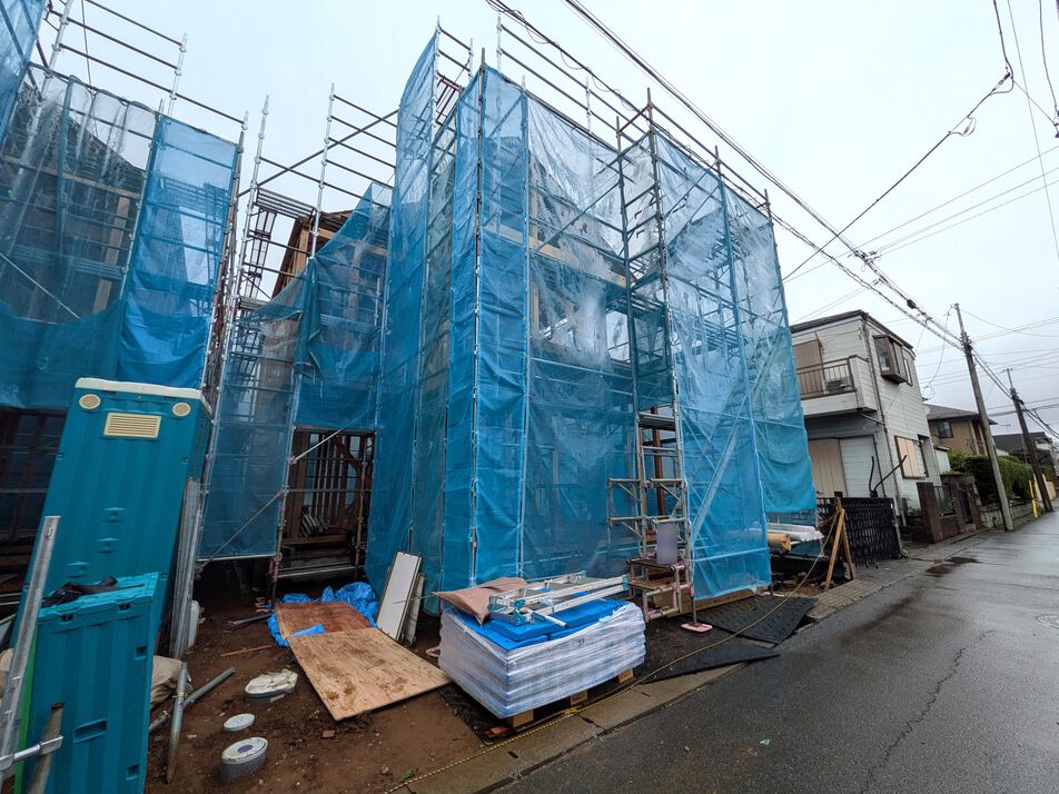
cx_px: 530
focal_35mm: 14
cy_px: 397
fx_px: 428
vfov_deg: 85.7
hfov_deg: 102.1
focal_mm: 1.83
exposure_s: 1/1250
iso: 50
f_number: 2.2
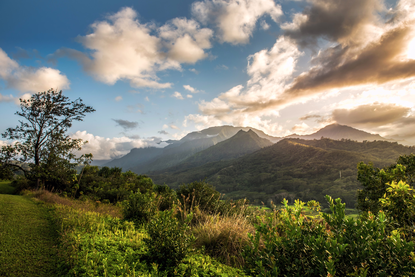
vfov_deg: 53.2
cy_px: 138
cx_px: 208
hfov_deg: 73.7
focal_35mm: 24
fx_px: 277
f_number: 8
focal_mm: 24
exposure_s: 1/200
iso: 200
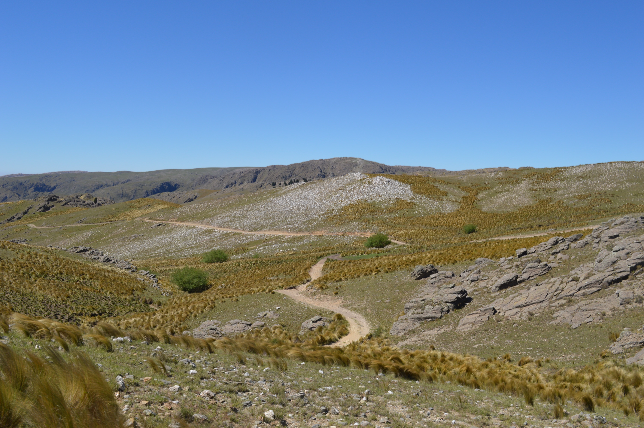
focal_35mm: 36
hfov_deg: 53.2
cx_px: 322
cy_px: 214
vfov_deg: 36.8
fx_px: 643
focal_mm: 24
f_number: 9
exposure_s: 1/320
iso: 100
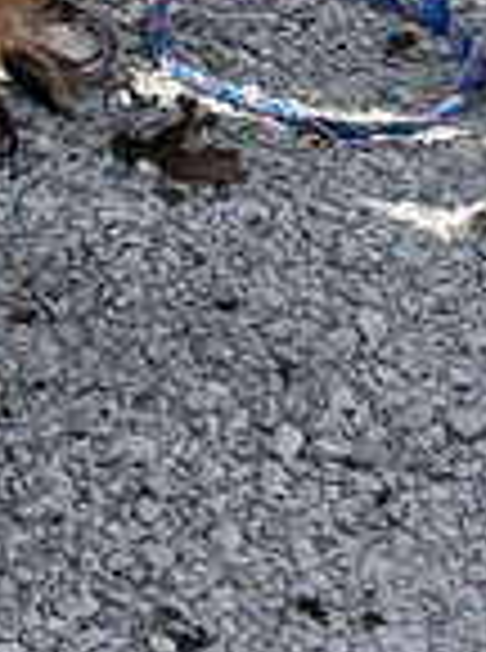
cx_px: -837
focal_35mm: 170
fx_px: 3197
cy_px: -67
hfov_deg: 7.8
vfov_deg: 11.5
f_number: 1.78
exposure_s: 1/2833
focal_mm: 6.76
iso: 80
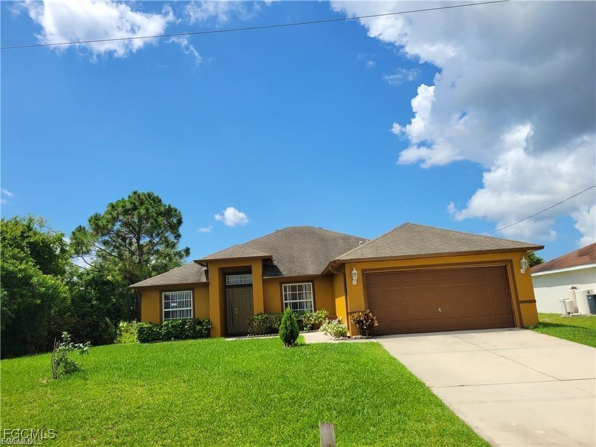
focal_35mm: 26
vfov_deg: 53.1
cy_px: 224
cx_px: 298
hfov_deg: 67.3
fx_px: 448
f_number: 1.8
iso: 40
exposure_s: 1/2664
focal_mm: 5.4
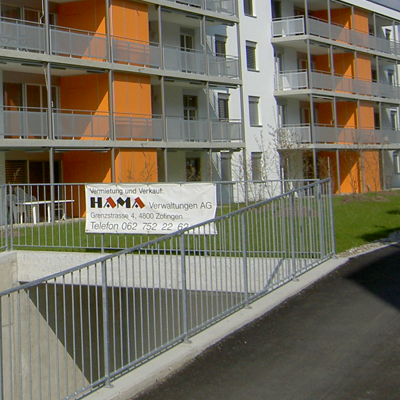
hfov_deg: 22.1
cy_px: 61
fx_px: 981
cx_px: -9
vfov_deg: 22.6
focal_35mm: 75
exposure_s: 1/1000
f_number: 4.7
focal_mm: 5.6
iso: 50
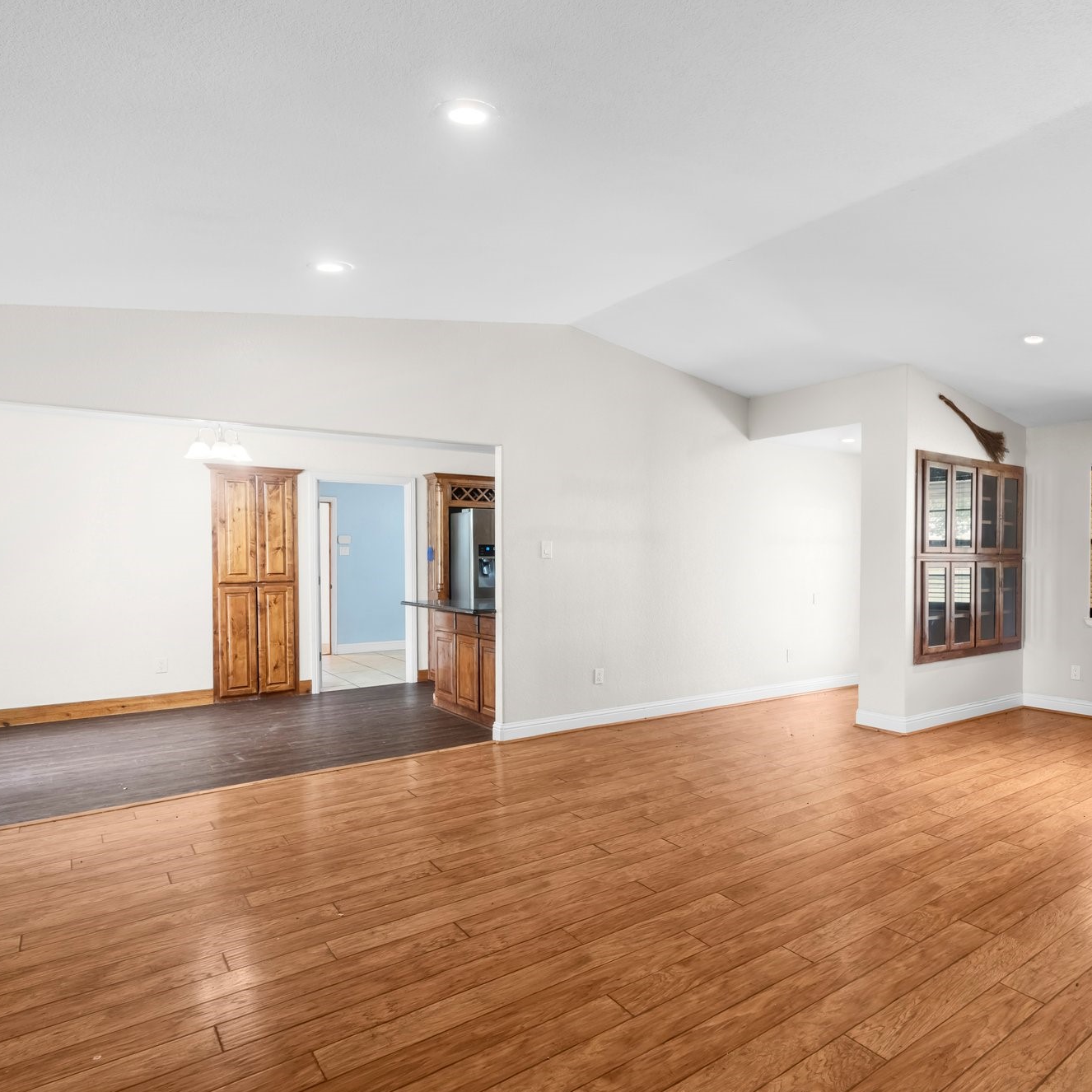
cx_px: 781
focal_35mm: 21
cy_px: 551
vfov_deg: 72.1
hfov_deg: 68.7
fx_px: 749
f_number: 8
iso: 400
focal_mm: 16
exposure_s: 1.3
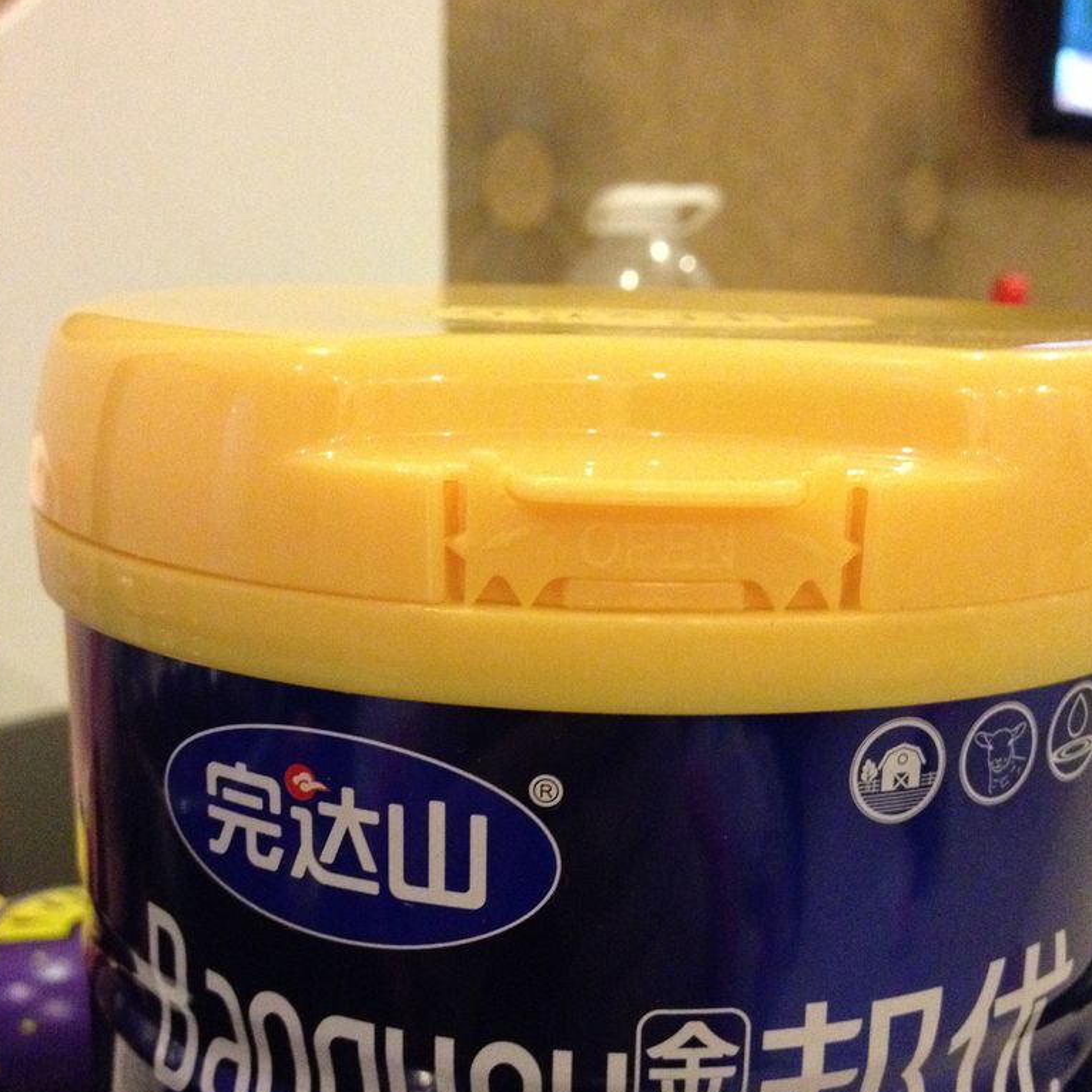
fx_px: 1499
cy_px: 600
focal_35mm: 42
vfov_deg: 40.0
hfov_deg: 40.0
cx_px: 546
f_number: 2.4
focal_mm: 4.28
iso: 800
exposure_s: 1/15
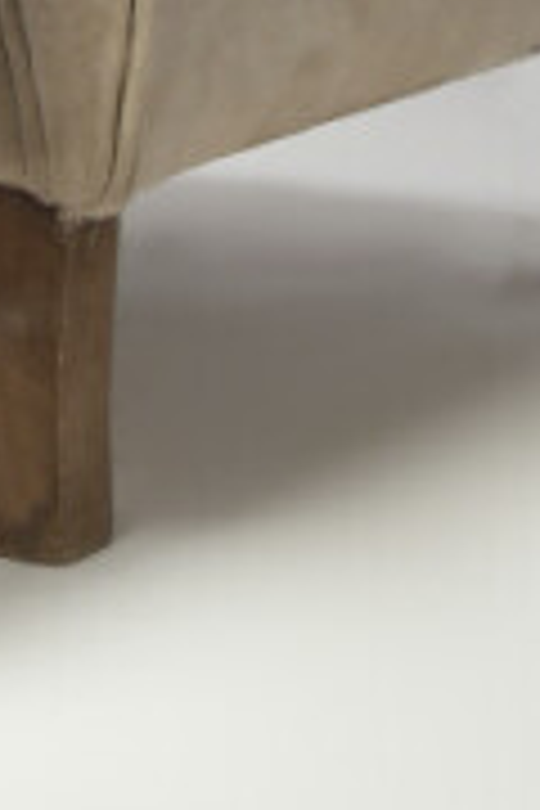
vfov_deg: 8.4
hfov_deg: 6.0
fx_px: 5107
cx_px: -279
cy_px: -1048
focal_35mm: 227
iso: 400
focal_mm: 34
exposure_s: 1/125
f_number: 5
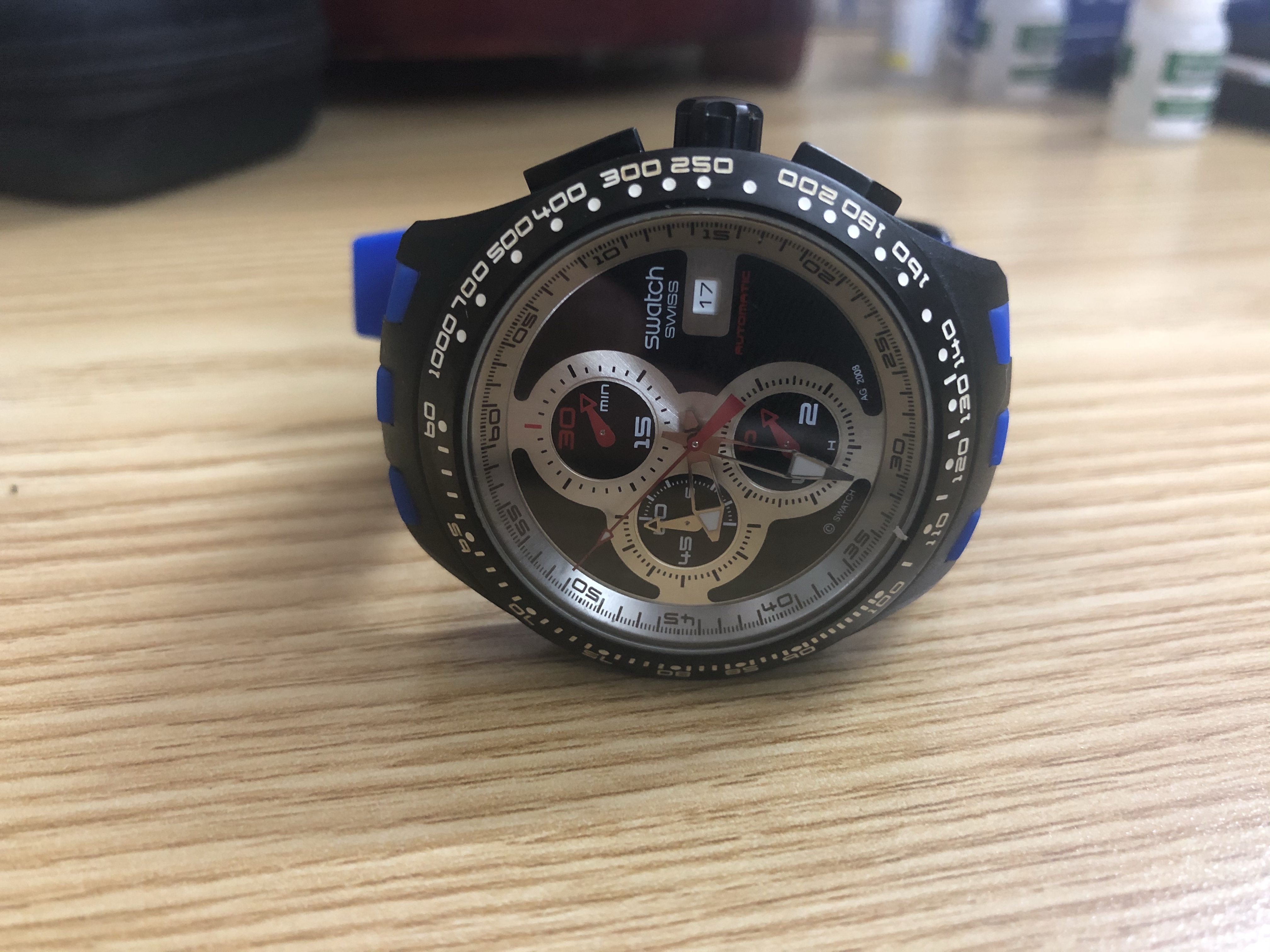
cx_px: 635
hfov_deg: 63.4
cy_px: 476
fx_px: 1027
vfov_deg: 49.7
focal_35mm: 28
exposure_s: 1/9
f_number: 1.8
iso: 100
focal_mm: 4
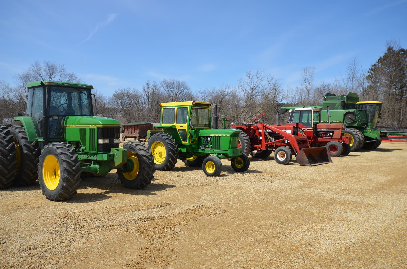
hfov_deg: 62.0
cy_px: 134
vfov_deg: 43.4
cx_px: 204
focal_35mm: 30
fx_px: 338
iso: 100
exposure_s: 1/320
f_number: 9
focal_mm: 20
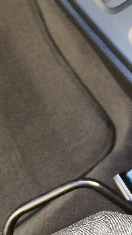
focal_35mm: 69
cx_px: 261
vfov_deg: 28.9
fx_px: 429
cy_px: 8
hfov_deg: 14.6
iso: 399
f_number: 1.69
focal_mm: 7.01
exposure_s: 1/50
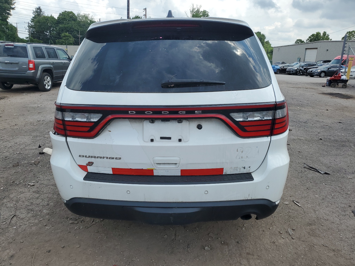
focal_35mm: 26
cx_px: 178
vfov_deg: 53.1
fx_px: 267
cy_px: 133
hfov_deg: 67.3
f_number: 1.5
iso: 50
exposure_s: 1/2500
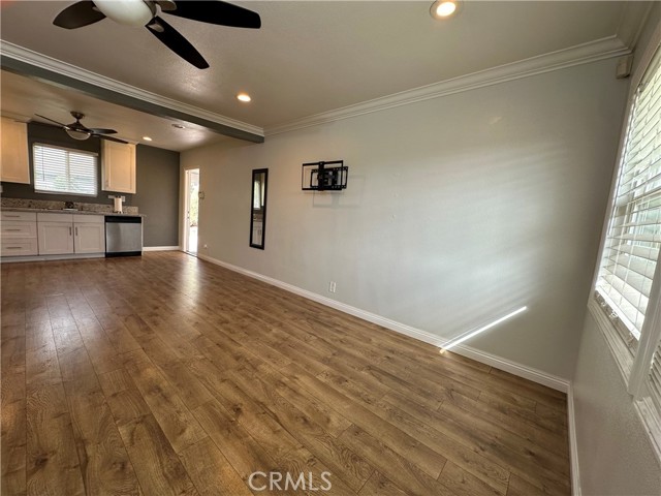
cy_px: 248
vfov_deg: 85.7
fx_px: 267
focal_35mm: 14
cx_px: 330
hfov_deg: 102.1
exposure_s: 1/120
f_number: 2.2
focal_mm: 2.22
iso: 64
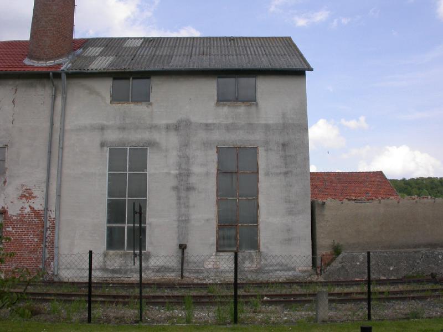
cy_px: 166
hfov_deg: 49.0
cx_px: 222
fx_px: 486
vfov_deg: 37.7
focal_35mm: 38
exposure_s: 1/584
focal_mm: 7.85
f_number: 5.3
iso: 100
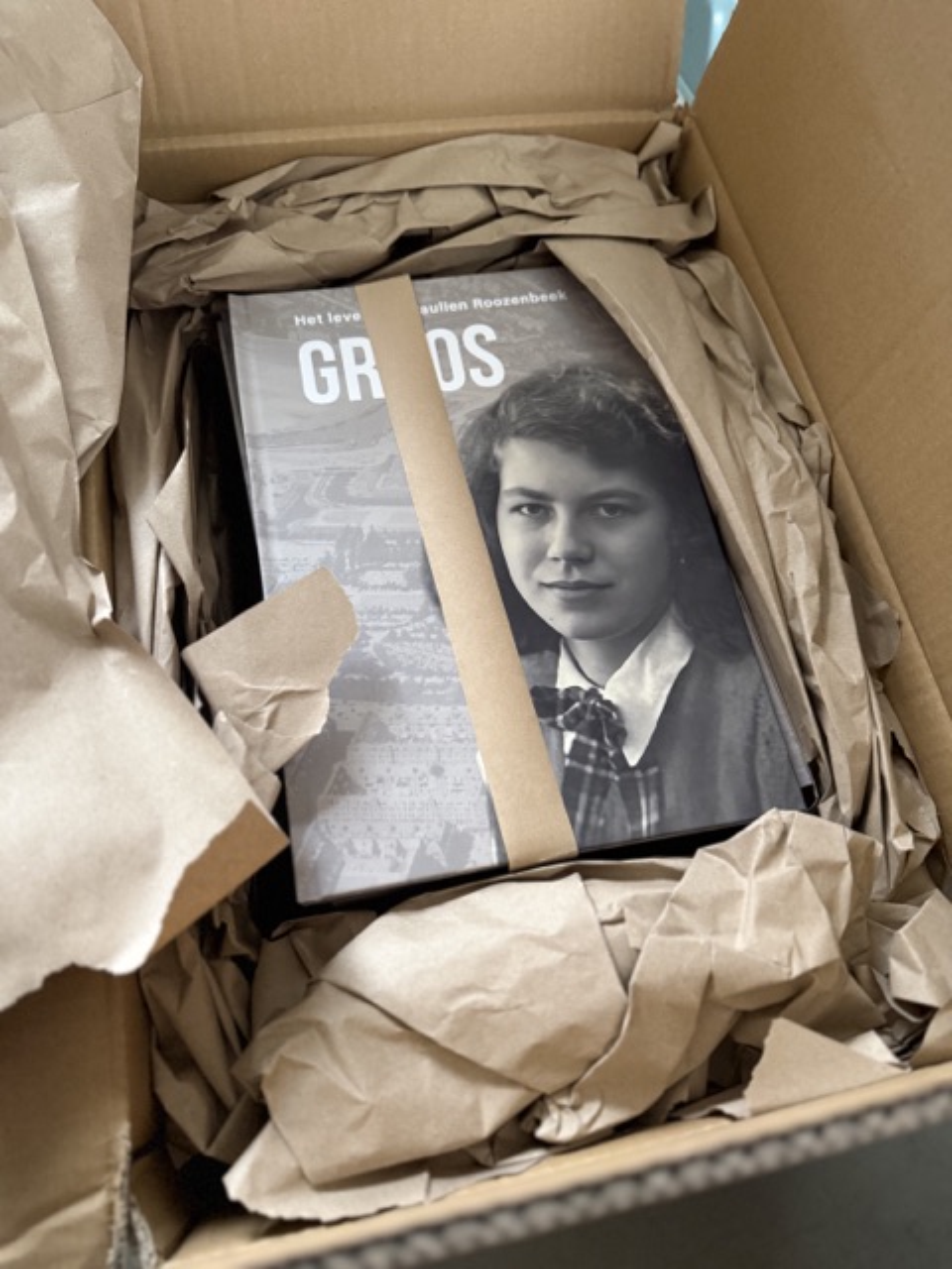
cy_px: 634
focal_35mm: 24
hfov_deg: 56.8
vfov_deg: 71.6
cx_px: 476
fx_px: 880
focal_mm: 6.76
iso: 800
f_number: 1.78
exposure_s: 1/55
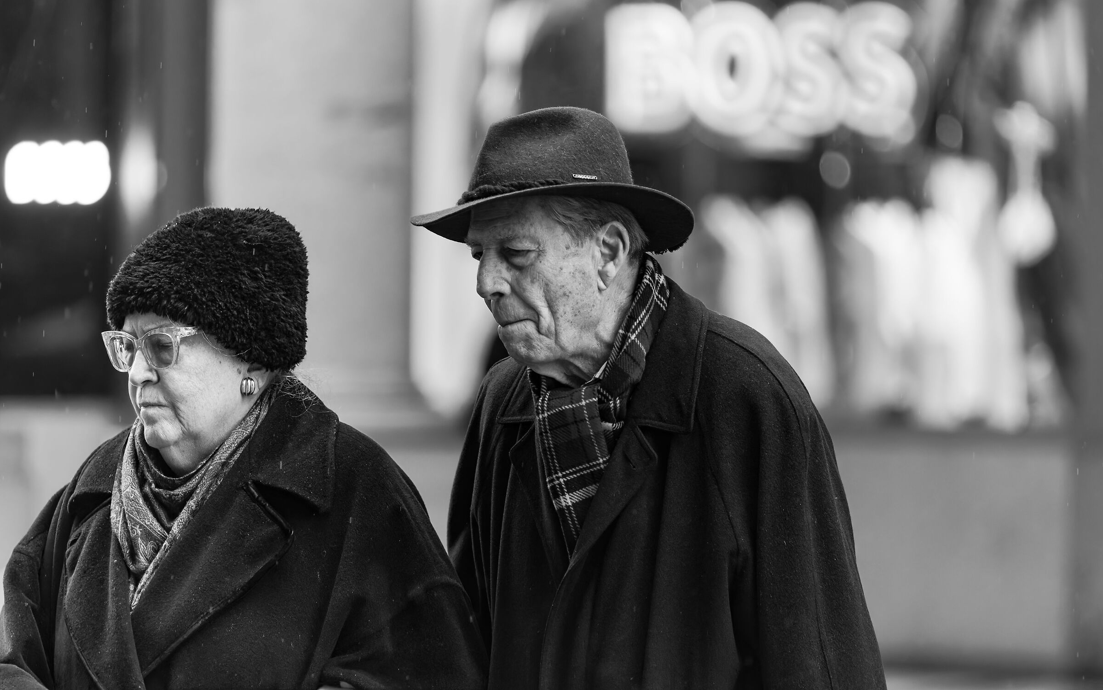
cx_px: 552
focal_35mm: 306
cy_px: 323
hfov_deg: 6.9
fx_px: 9198
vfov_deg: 4.3
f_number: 4
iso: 5000
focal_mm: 300
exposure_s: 1/640
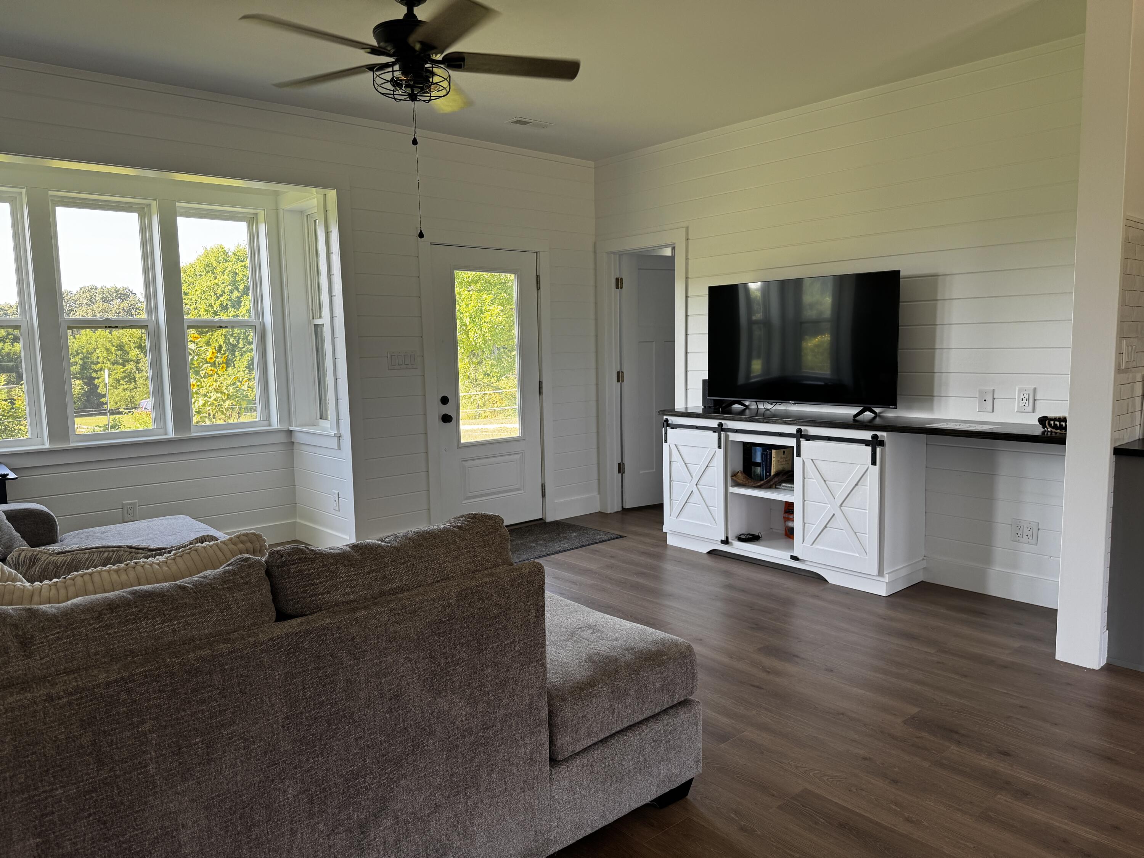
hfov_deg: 71.6
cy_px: 429
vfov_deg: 56.8
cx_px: 572
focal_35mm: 24
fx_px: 793
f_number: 1.78
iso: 80
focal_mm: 6.76
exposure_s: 1/121
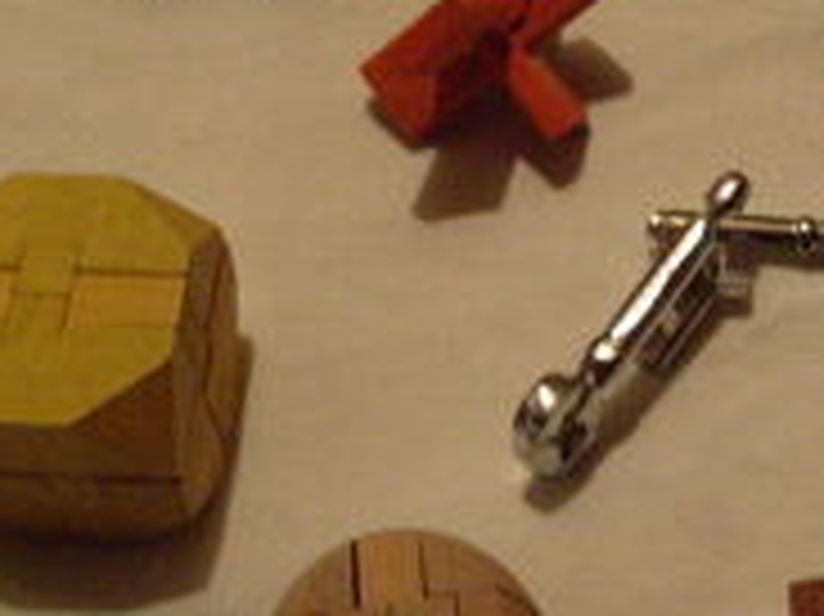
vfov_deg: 16.0
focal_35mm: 92
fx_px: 2189
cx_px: 747
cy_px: 202
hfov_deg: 20.9
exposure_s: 1/20
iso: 400
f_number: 2.8
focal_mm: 5.8
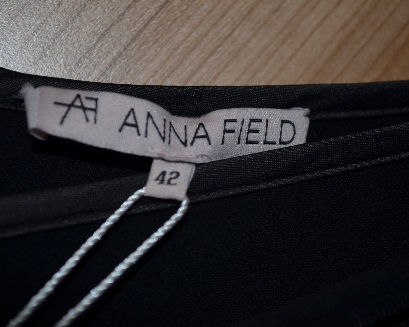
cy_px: 163
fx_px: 993
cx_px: 194
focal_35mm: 82
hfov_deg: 23.3
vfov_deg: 18.7
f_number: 5.6
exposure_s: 1/30
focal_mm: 48
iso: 200
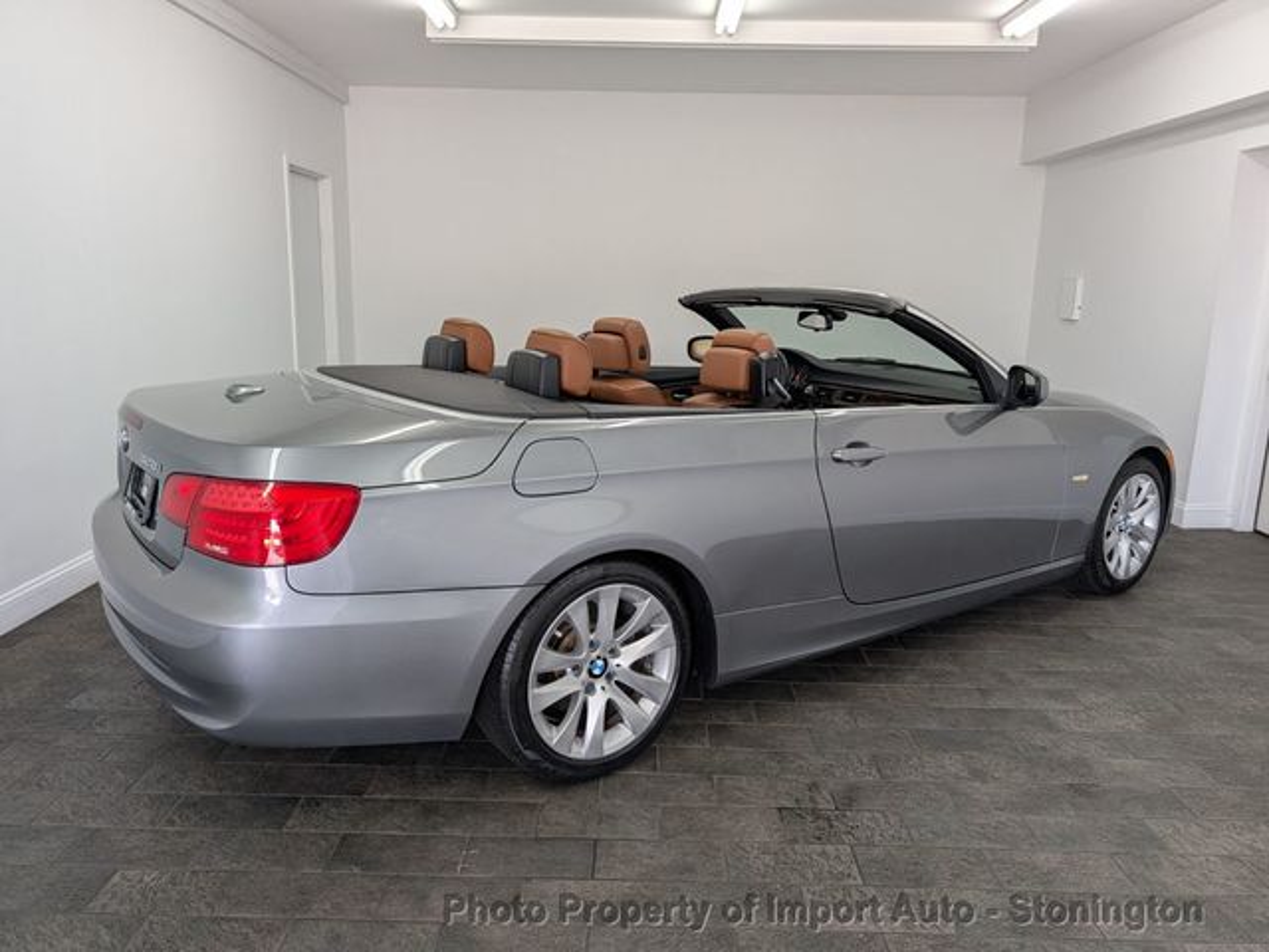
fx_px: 880
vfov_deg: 56.8
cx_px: 634
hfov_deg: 71.6
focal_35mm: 24
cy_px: 476
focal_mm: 6.9
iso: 105
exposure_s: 1/120
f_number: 1.68
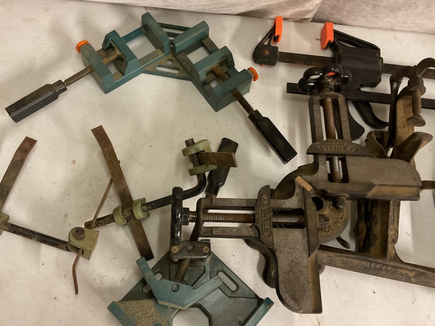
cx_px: 198
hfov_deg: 50.1
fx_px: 465
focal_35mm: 37
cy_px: 151
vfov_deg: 38.7
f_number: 1.8
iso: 250
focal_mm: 3
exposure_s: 1/40
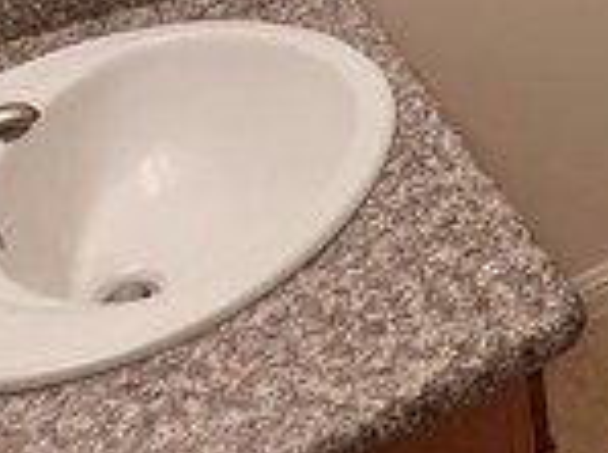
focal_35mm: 56
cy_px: -180
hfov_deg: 28.1
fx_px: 981
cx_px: 800
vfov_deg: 22.4
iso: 160
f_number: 1.9
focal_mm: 2.2
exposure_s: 1/120
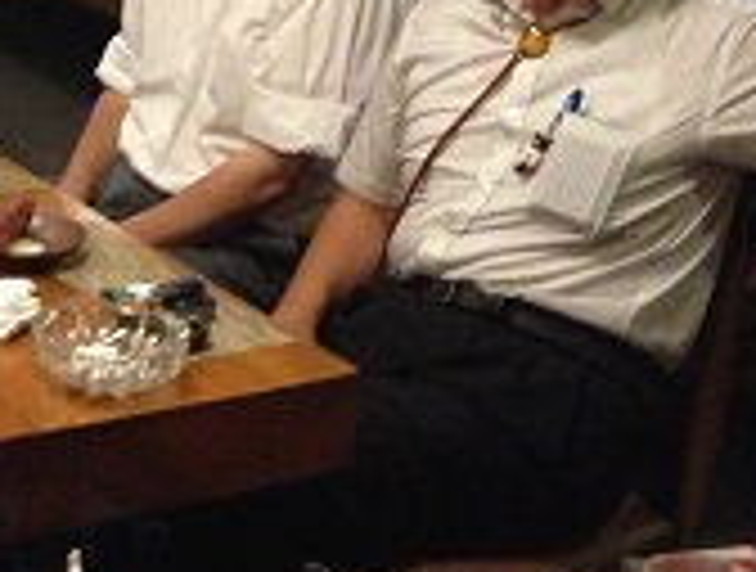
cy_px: 23
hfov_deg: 19.3
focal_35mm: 96
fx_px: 2103
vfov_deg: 15.2
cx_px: -126
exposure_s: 1/15
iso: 800
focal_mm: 4.13
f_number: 2.4
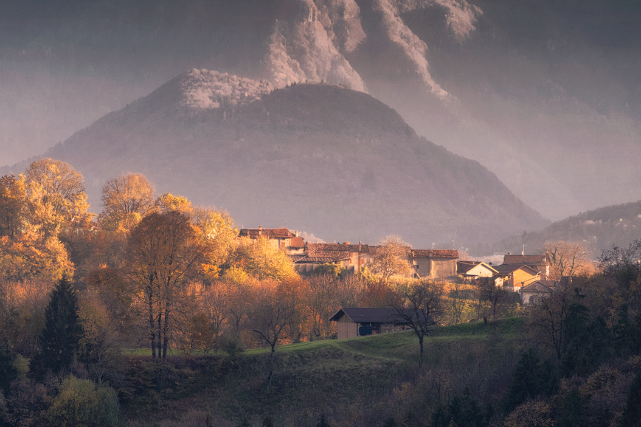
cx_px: 218
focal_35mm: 306
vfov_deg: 4.5
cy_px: 82
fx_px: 5449
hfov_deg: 6.7
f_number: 2.8
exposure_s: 1/2500
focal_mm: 168
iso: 800
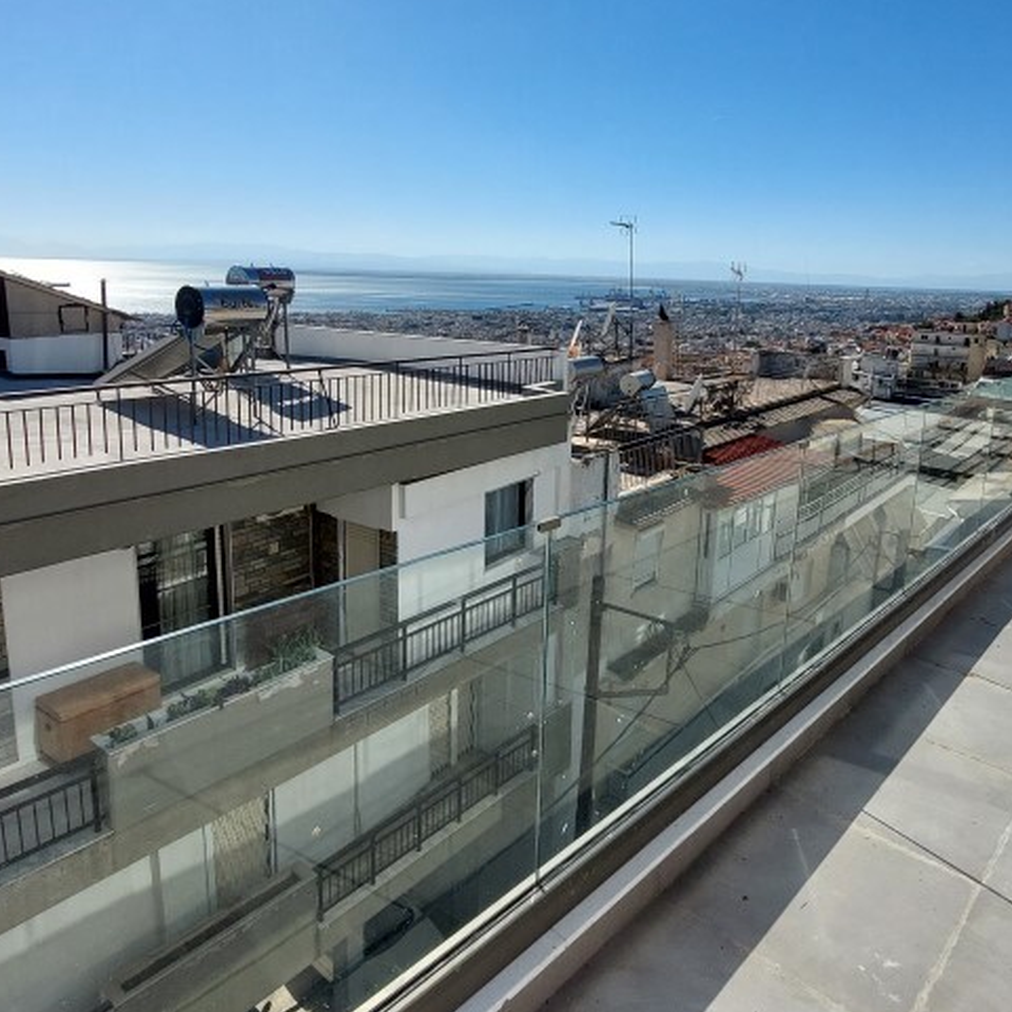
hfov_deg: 66.9
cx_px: 582
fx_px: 761
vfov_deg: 67.0
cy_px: 441
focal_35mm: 23
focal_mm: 1.74
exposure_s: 1/2453
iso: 50
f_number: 2.2
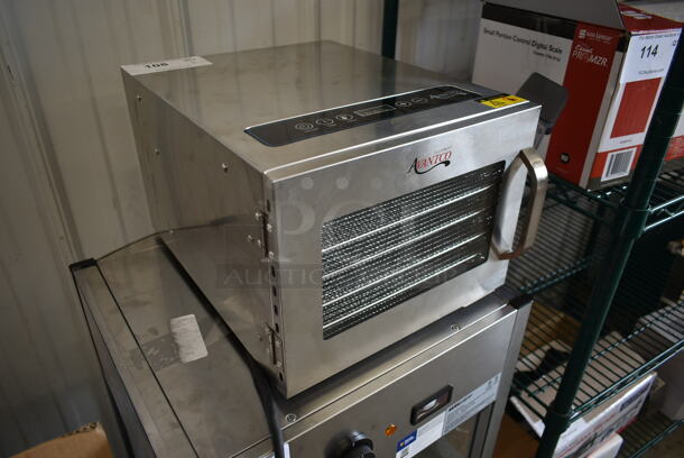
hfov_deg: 67.3
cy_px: 229
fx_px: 513
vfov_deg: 48.0
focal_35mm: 27
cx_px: 342
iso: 110
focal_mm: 18
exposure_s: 1/30
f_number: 3.5
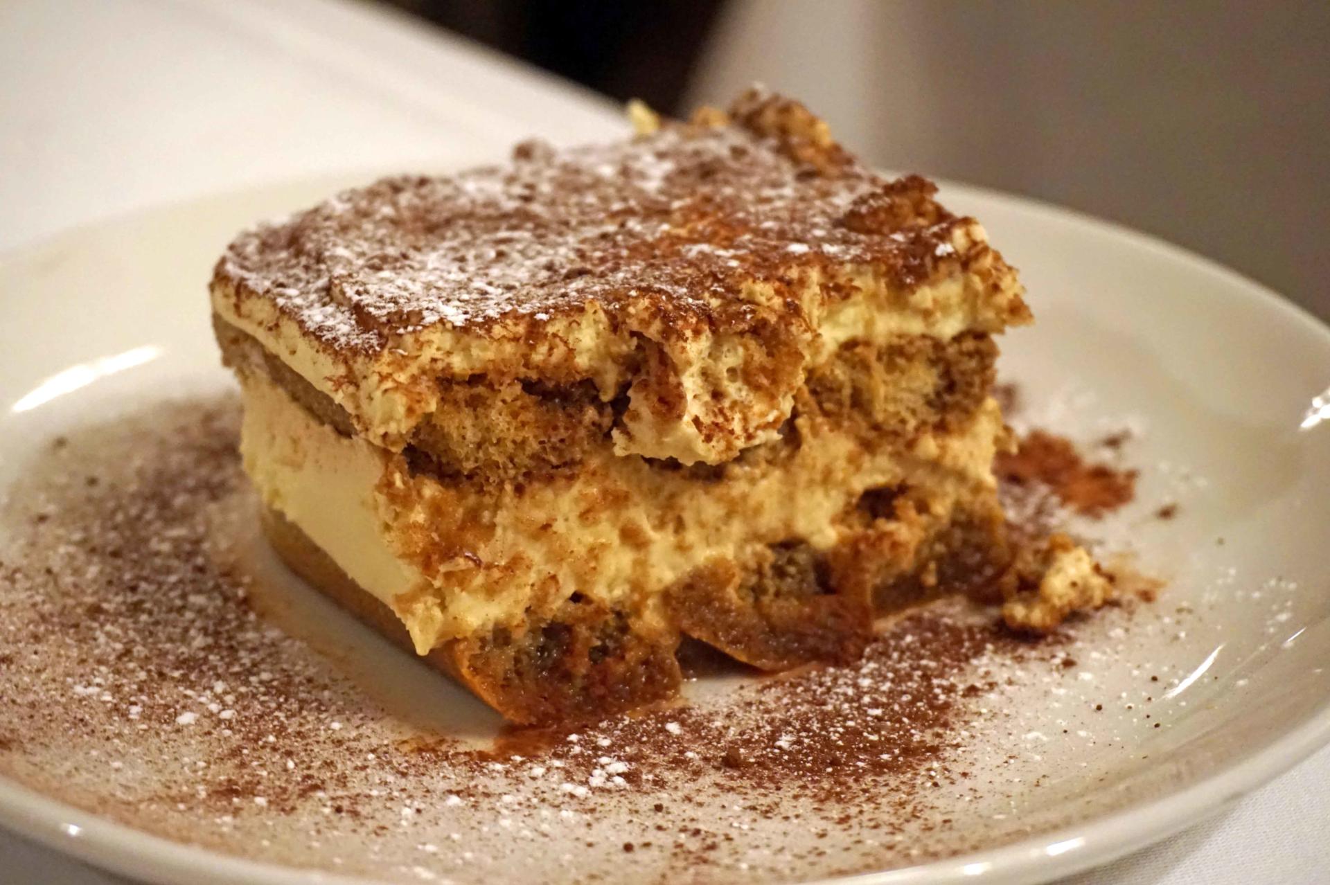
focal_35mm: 66
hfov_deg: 30.5
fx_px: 2437
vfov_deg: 20.6
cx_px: 665
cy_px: 442
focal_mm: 44
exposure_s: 1/15
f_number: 5.6
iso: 3200
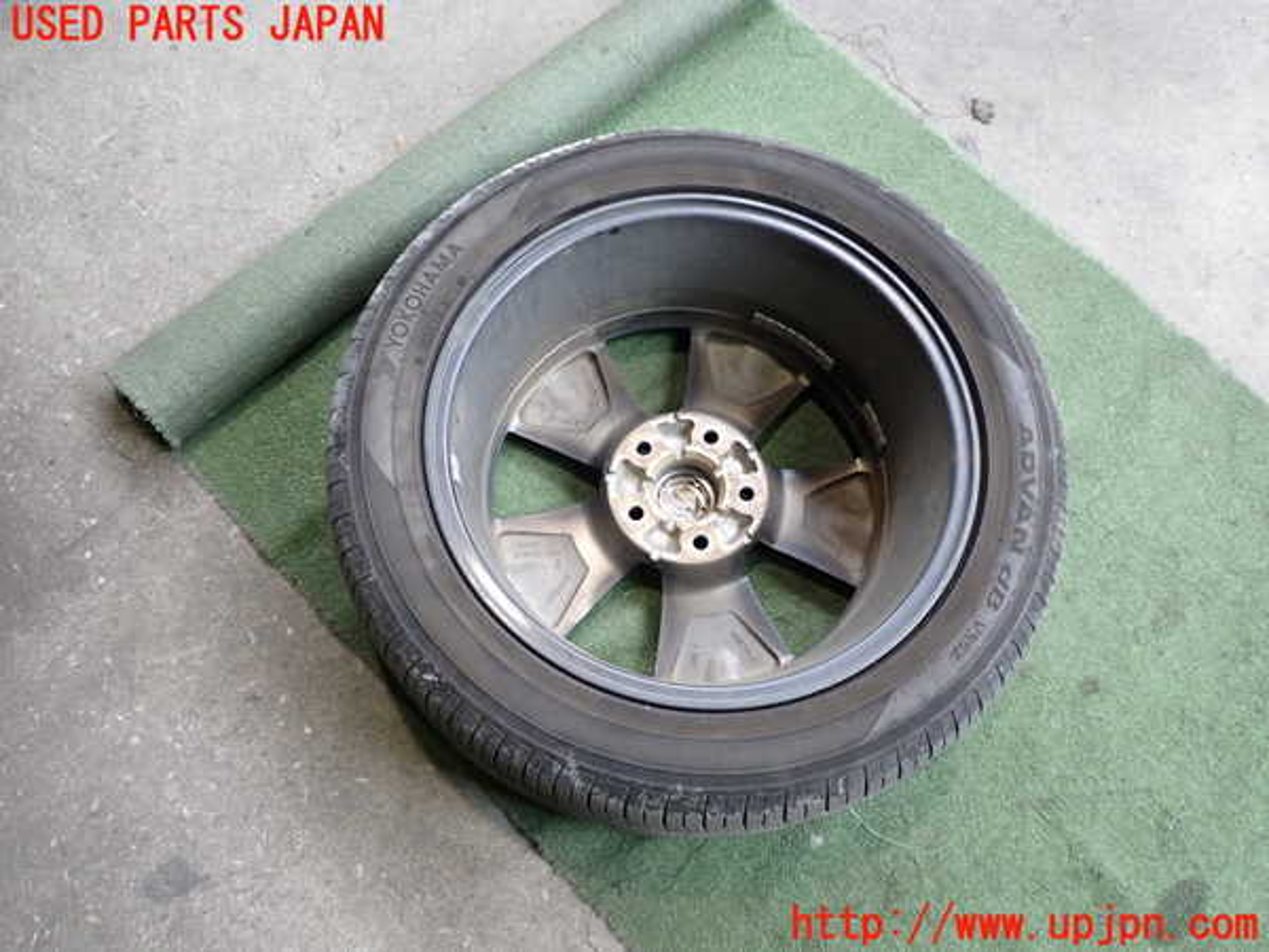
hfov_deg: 60.0
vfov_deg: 46.8
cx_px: 634
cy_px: 476
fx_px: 1100
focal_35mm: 30
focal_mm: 5.4
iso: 200
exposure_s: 1/50
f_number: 2.3
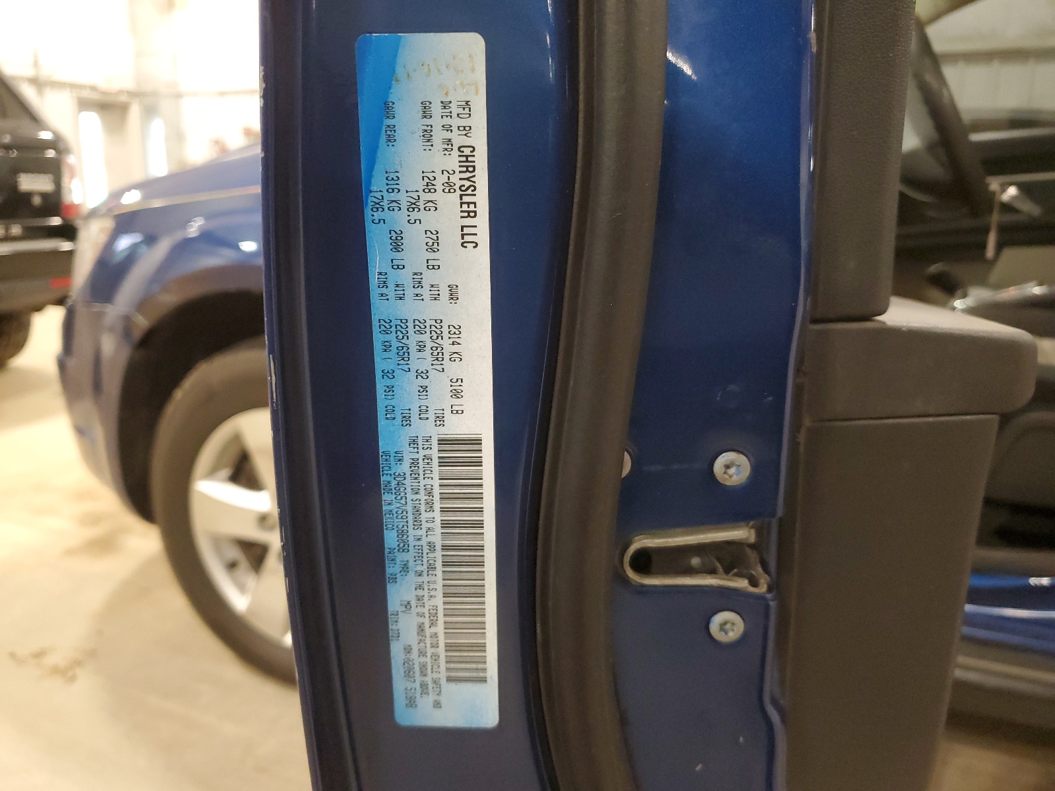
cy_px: 396
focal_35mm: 26
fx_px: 792
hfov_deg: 67.3
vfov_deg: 53.1
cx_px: 528
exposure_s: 1/60.2
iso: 340
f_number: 1.5
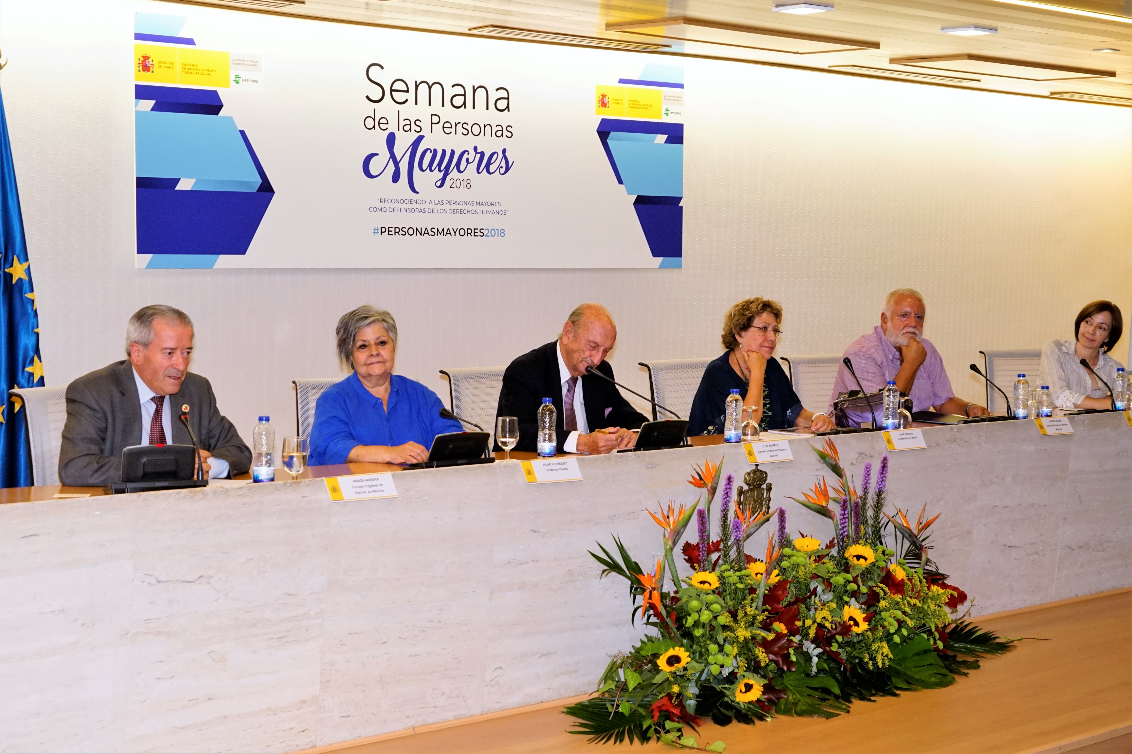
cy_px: 377
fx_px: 1635
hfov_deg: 38.2
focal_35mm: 52
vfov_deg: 26.0
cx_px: 566
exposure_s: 1/160
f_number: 7.1
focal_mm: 52
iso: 2000
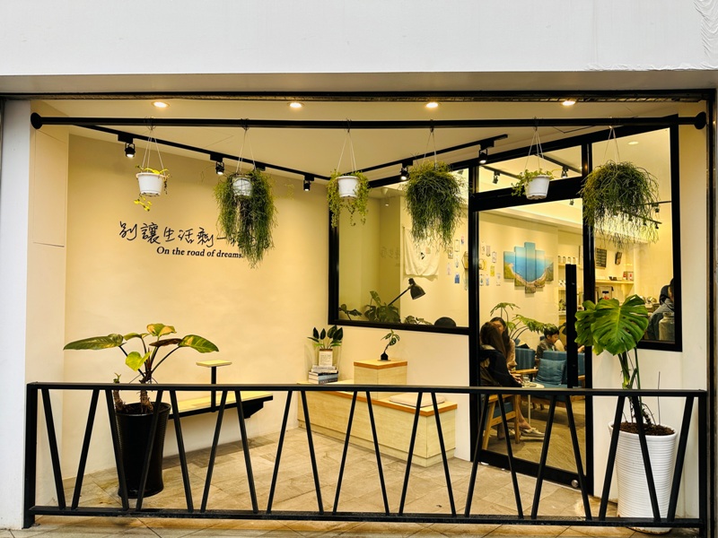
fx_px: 498
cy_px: 269
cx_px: 359
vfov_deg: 56.8
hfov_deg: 71.6
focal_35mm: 24
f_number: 1.78
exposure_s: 1/120
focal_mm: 6.86
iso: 100
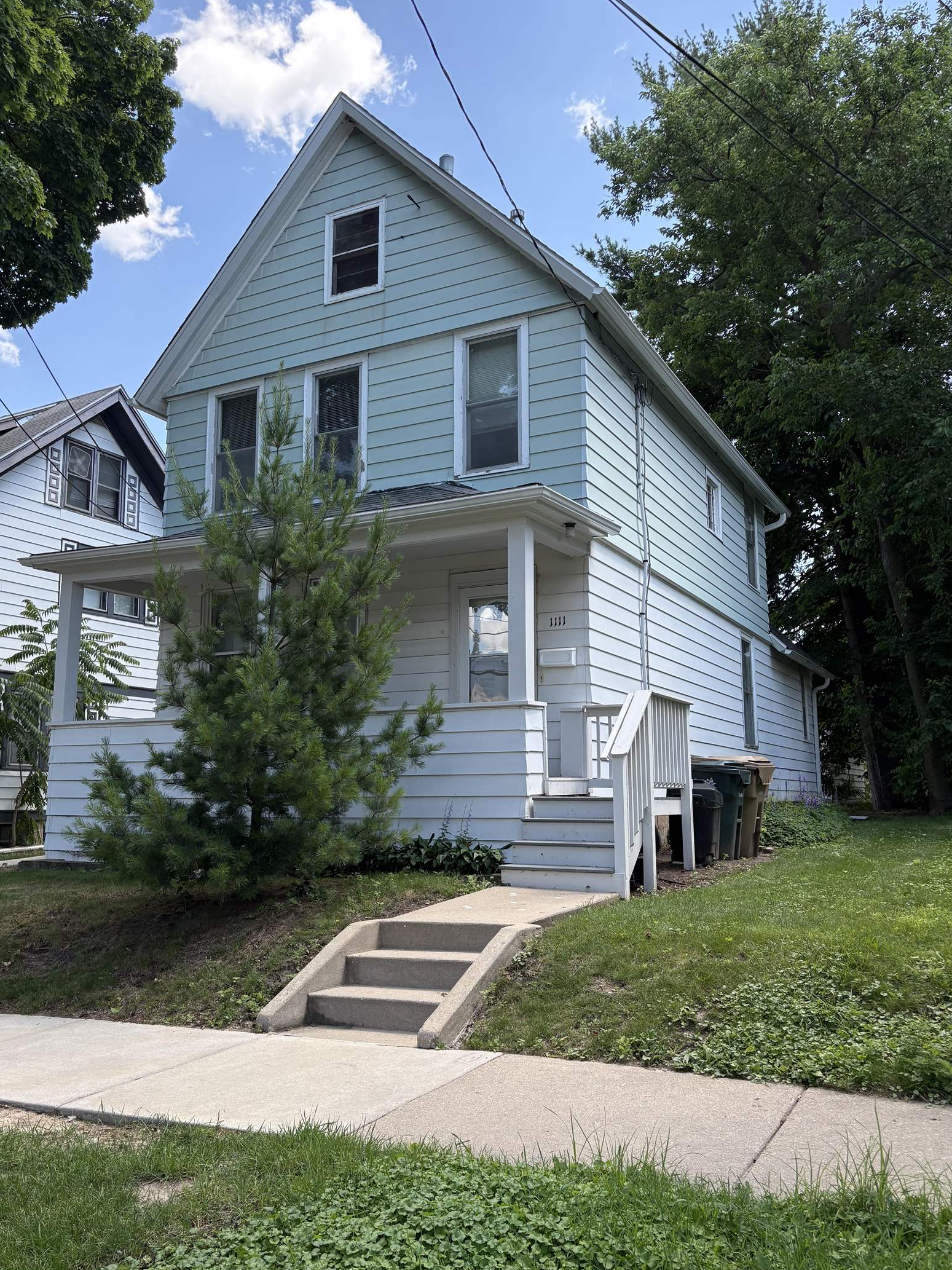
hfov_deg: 48.2
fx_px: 1064
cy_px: 628
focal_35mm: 29
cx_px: 434
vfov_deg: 61.7
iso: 64
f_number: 1.6
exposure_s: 1/830
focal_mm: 5.96
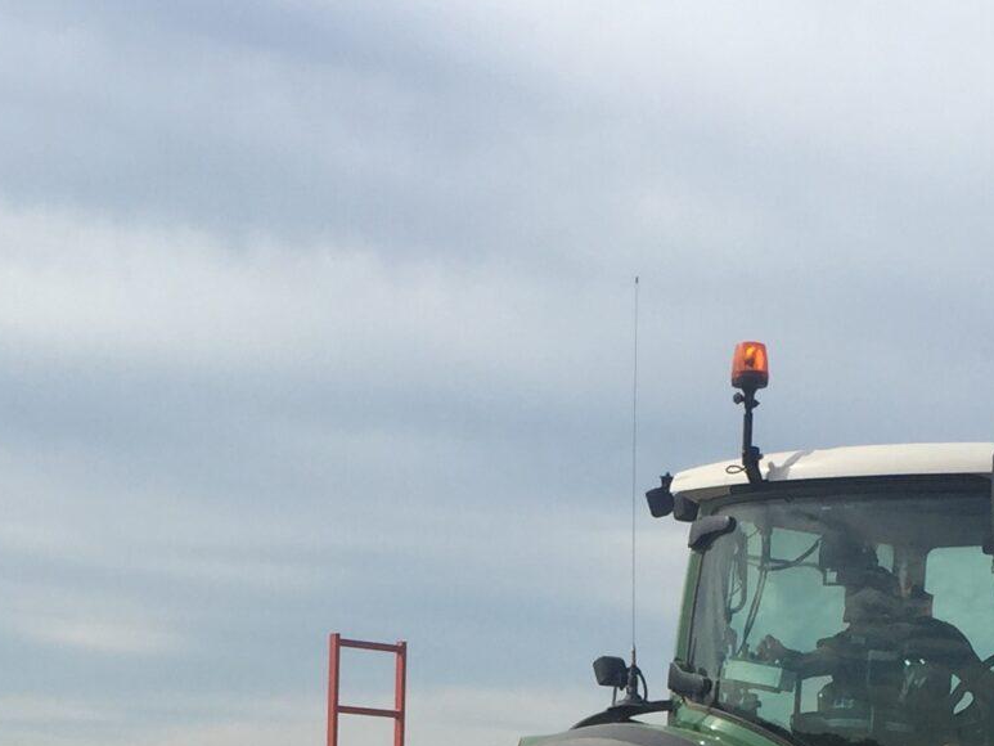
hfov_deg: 20.4
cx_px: 435
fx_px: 2757
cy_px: 895
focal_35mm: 96
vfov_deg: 14.9
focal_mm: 4.15
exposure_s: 1/2475
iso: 32
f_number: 2.2
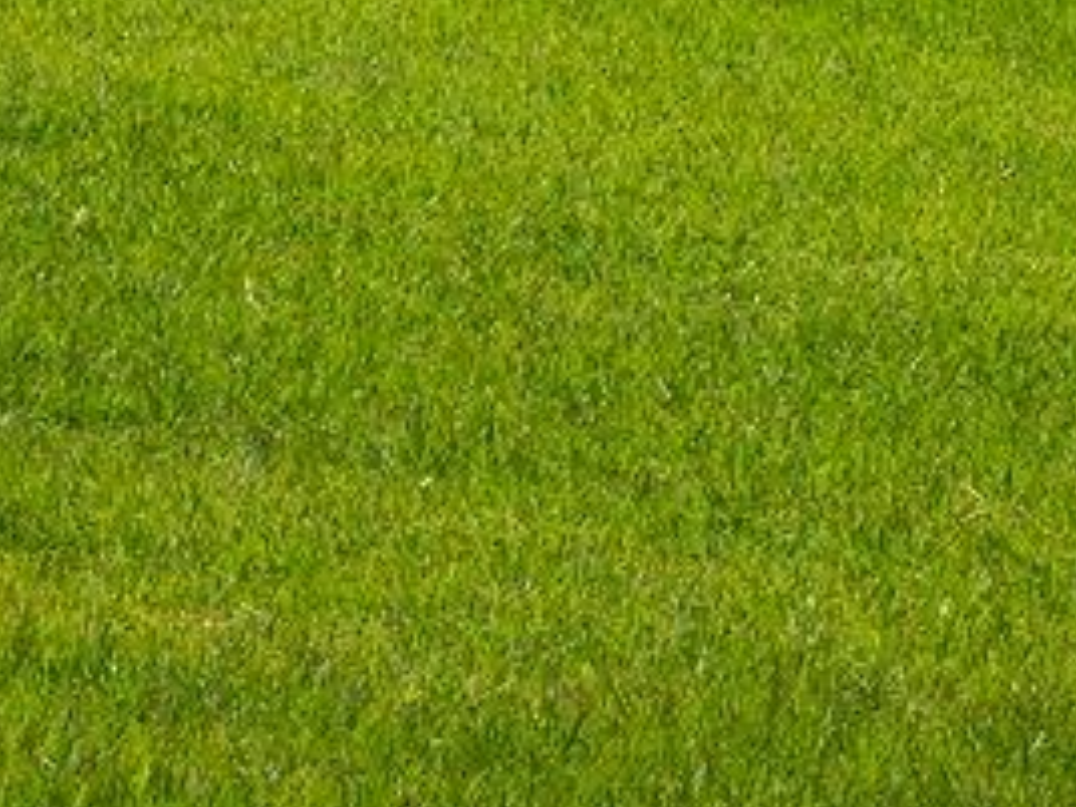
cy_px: -1767
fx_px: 6838
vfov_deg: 6.1
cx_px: 3244
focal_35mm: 220
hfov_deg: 7.8
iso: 100
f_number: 9
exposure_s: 1/400
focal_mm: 30
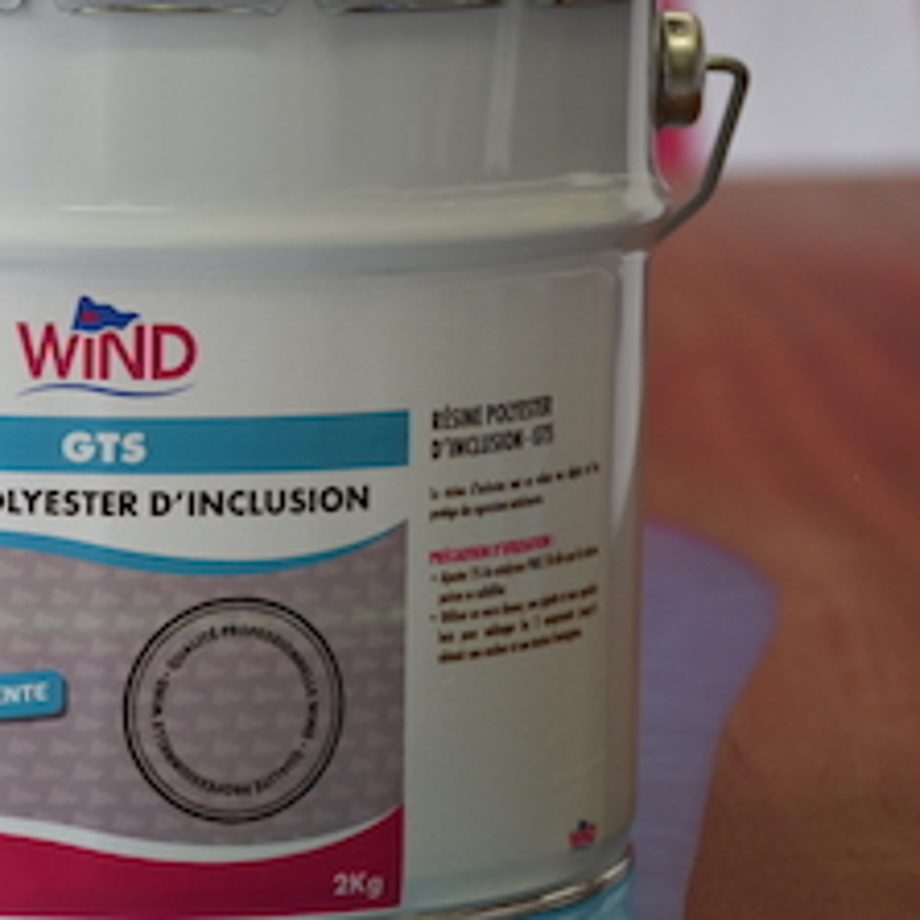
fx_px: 7277
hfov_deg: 7.2
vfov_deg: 7.2
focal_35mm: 242
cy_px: 270
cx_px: 157
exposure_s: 1/125
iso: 400
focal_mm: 66
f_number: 5.6
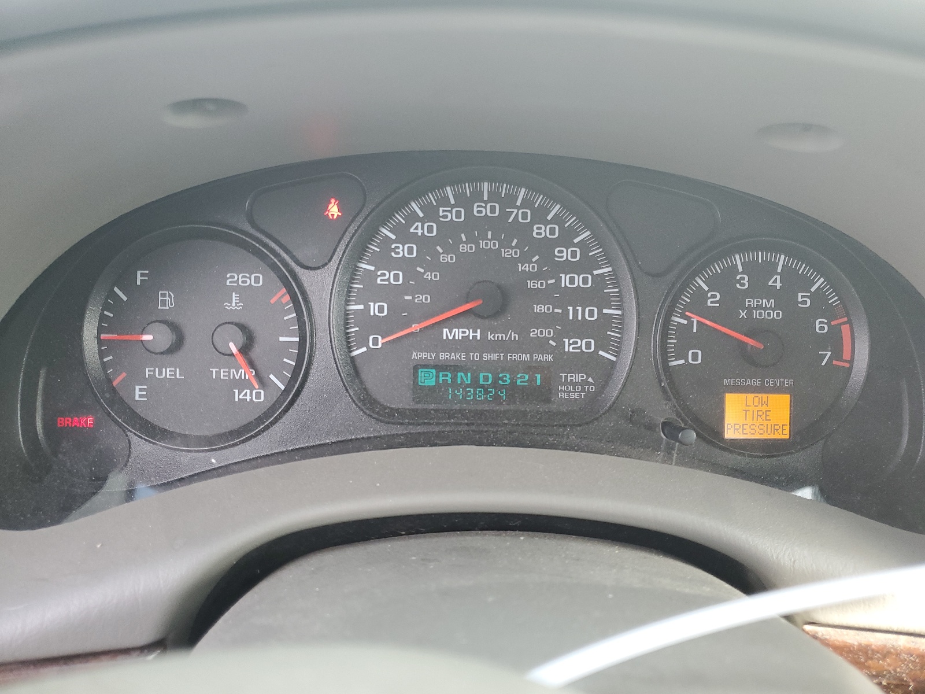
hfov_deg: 67.3
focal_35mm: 26
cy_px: 347
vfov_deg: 53.1
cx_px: 462
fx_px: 695
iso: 82
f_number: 1.5
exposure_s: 1/120
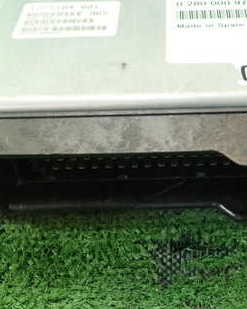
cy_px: 96
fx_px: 520
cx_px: 175
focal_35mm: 57
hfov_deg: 26.5
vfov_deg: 32.6
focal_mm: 5.5
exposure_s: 1/125
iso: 320
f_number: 2.3
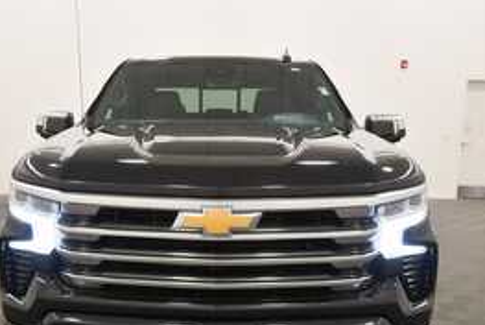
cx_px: 218
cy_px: 226
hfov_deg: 47.3
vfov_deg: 32.3
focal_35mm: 41
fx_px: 553
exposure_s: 1/125
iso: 800
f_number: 5.6
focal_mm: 18
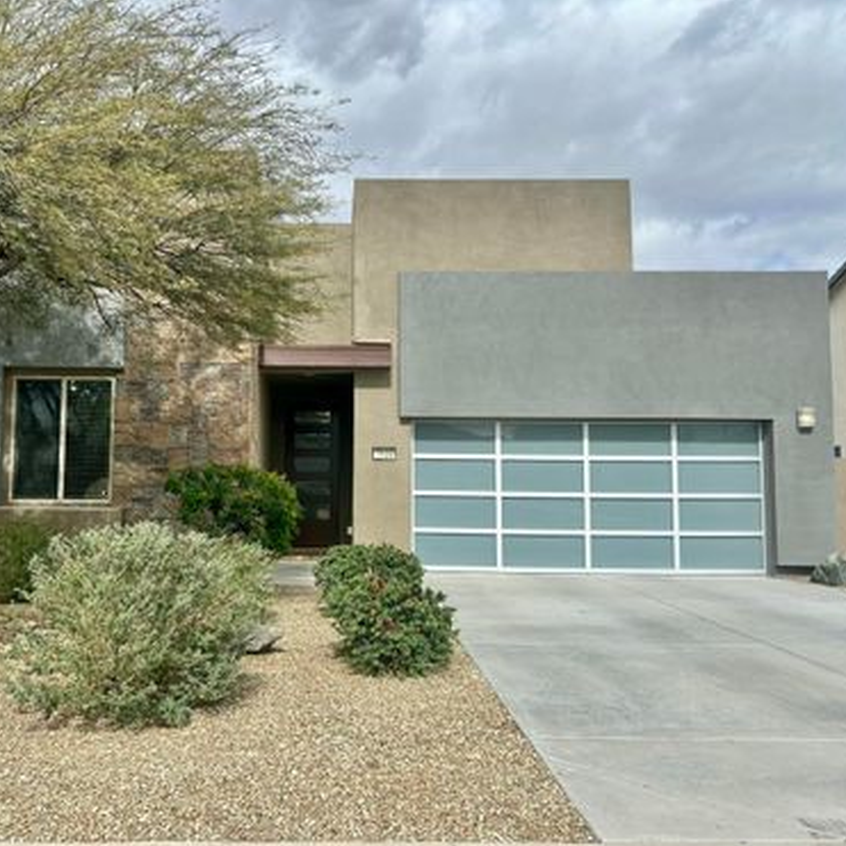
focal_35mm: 31
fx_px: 857
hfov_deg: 52.2
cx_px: 337
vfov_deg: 52.5
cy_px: 425
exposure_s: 1/4115
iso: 50
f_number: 1.5
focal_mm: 5.7
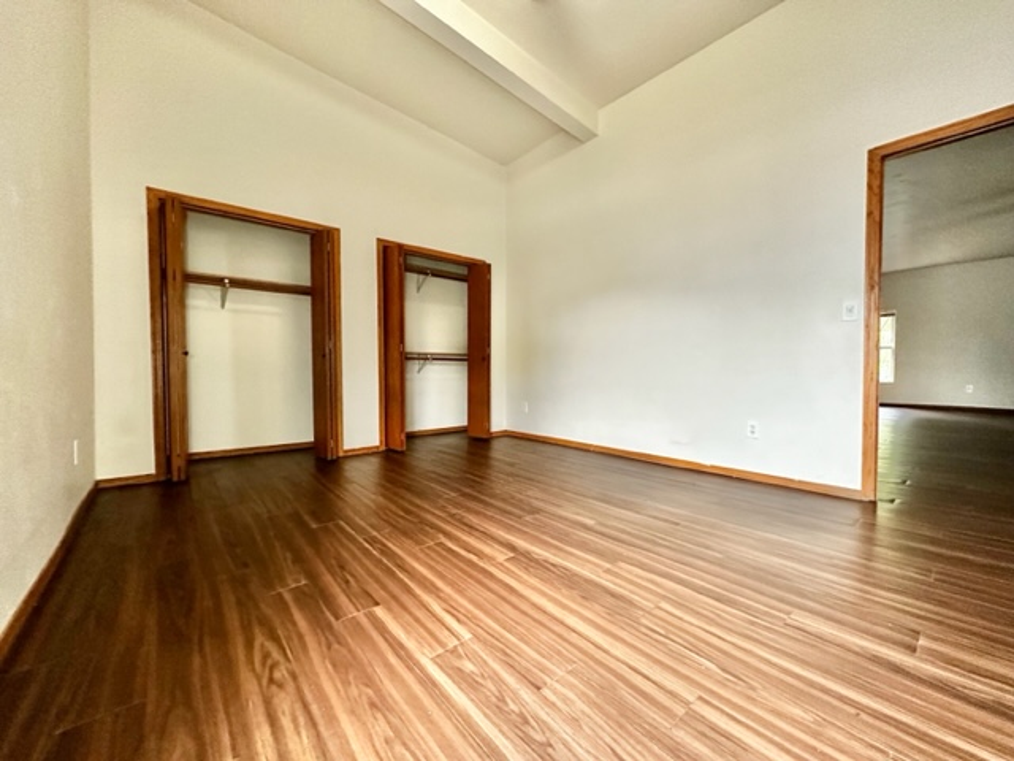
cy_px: 380
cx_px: 507
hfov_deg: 102.1
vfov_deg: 85.7
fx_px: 410
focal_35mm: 14
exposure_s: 1/60
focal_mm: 2.22
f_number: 2.2
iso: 640
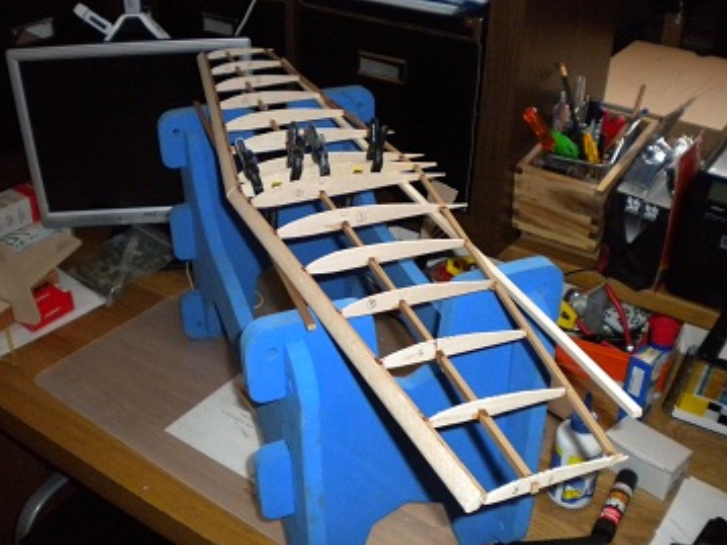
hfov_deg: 47.9
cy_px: 267
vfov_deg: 36.8
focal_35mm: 39
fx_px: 819
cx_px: 344
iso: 400
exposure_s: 1/30
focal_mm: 6.3
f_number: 3.1
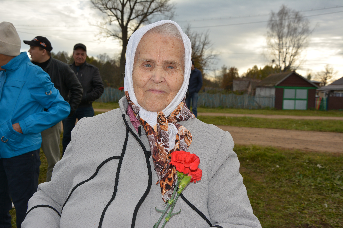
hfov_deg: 43.6
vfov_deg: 29.9
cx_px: 172
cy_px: 114
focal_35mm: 45
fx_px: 429
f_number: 8
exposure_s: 1/200
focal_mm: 30
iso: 100
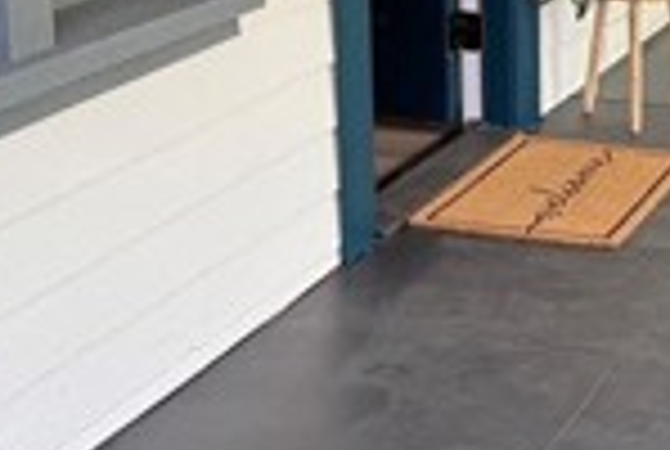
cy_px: 153
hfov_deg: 17.8
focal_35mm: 107
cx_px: 872
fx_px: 1995
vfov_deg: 12.8
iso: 64
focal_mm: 6.76
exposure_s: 1/253
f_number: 1.78
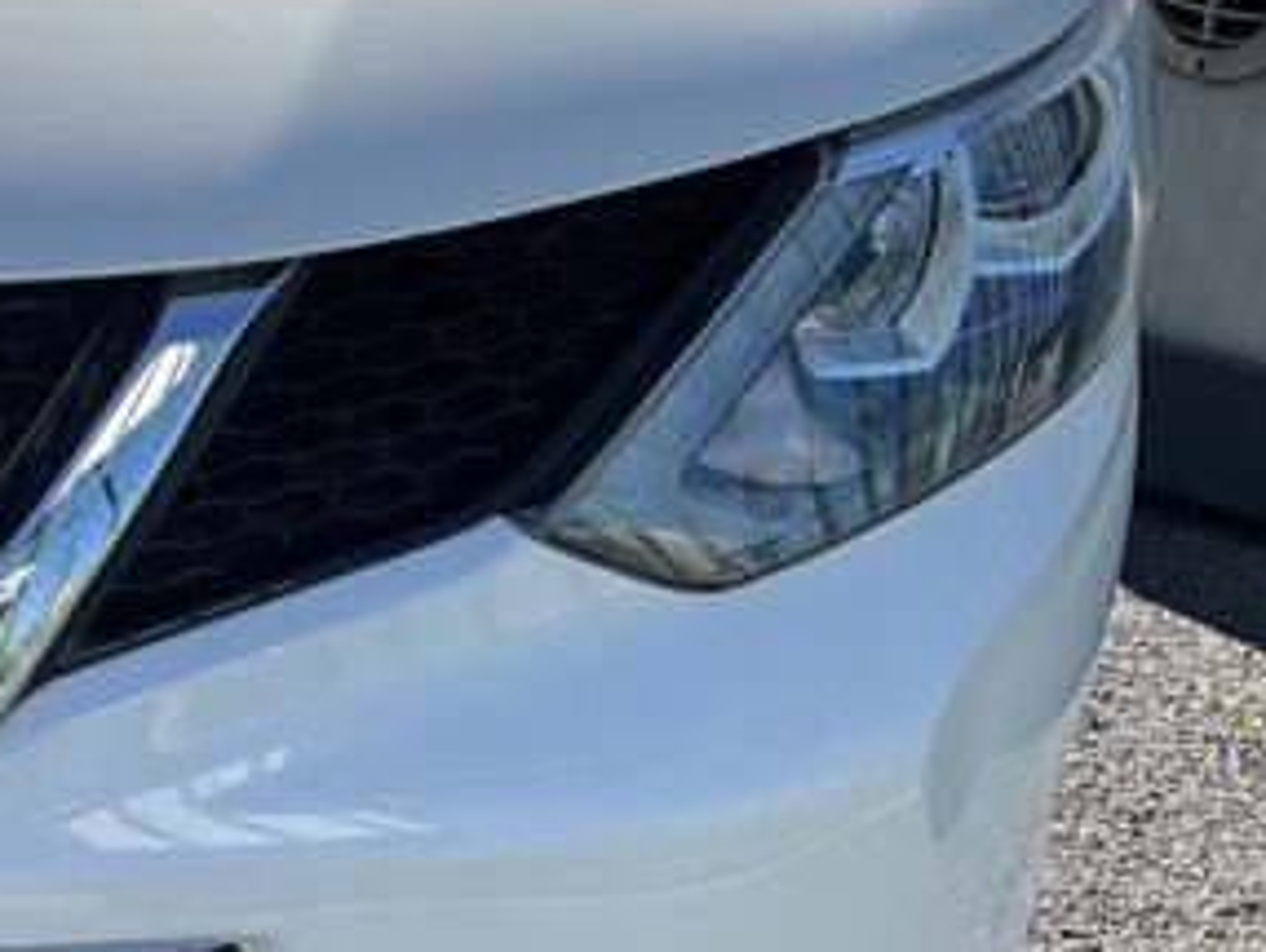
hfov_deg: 21.5
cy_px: 841
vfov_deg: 18.0
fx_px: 2965
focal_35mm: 81
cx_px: -425
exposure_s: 1/1311
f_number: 1.8
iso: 25
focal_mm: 3
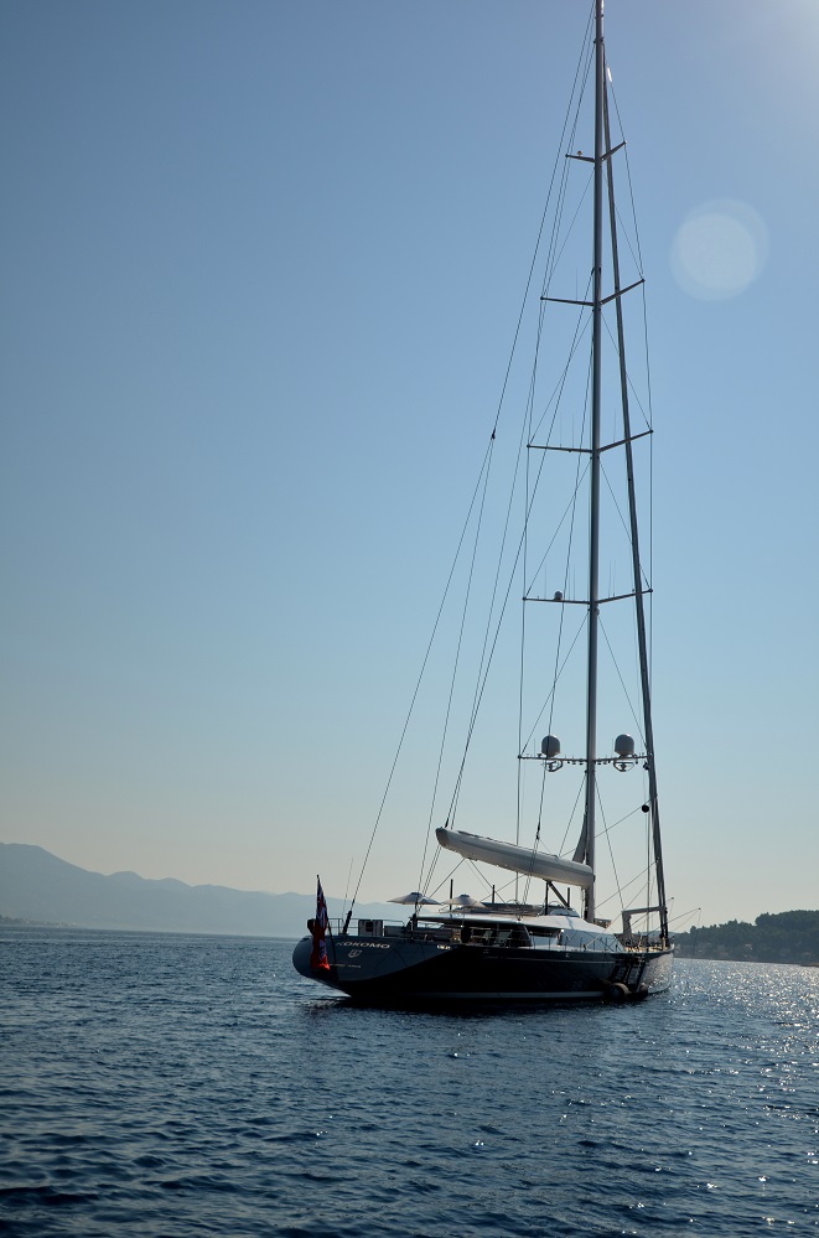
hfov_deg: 36.7
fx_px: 1235
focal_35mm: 36
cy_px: 619
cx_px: 410
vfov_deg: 53.2
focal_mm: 24
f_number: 4
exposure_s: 1/2500
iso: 125
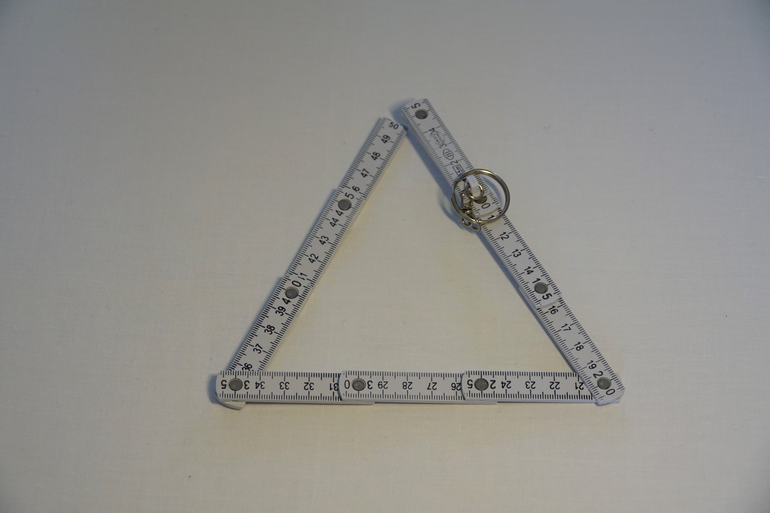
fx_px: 1946
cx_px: 385
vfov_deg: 15.0
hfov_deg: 22.4
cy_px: 256
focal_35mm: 91
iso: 400
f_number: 3.5
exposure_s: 1/100
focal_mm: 33.51
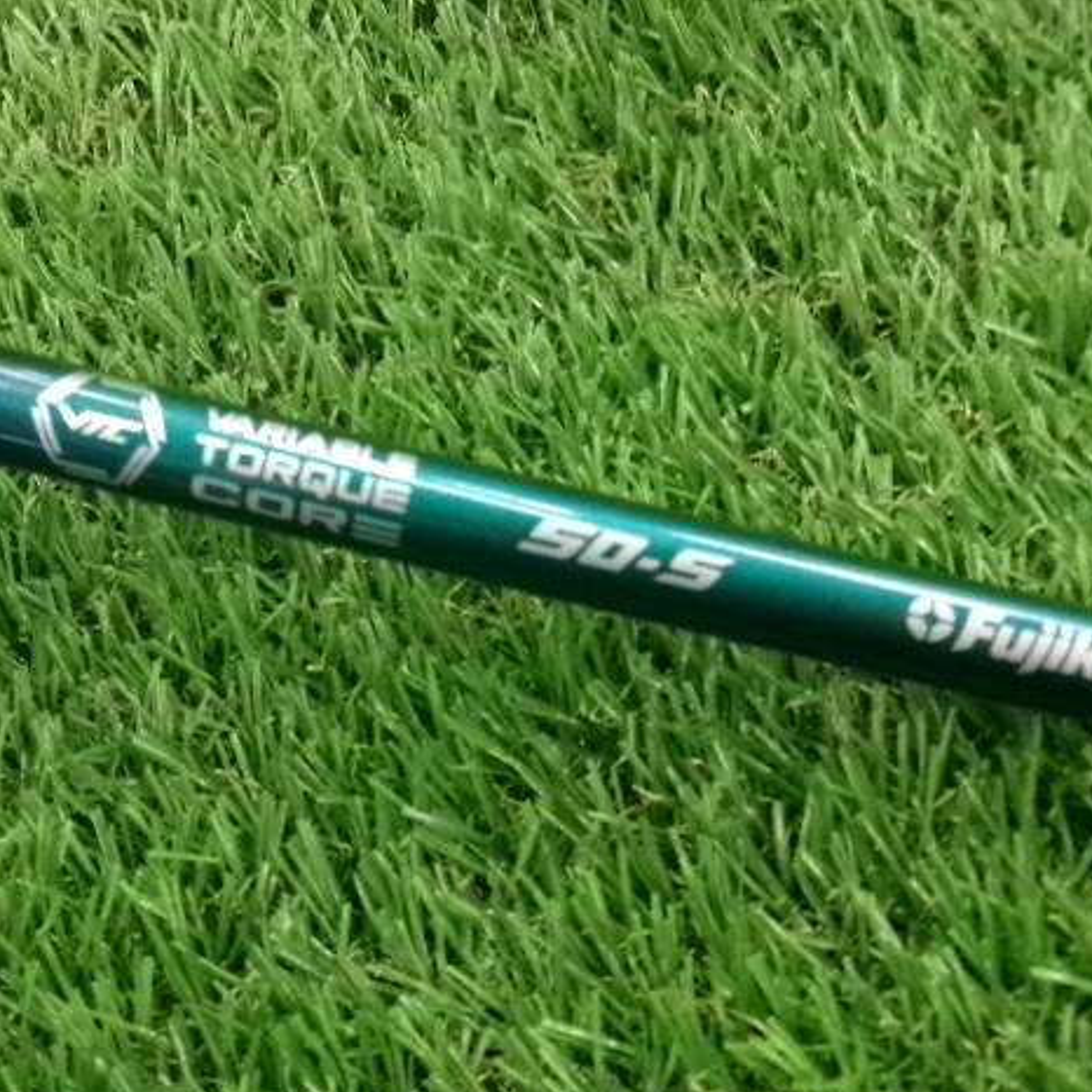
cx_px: 410
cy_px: 560
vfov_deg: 48.4
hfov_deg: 48.0
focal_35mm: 34
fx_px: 1213
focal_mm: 5.1
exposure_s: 1/34
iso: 800
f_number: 3.9
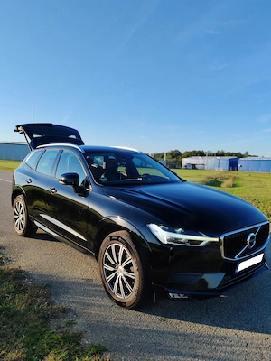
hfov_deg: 51.4
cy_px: 180
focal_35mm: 27
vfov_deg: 65.3
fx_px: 282
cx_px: 136
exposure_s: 1/360
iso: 50
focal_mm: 6.12
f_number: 2.8
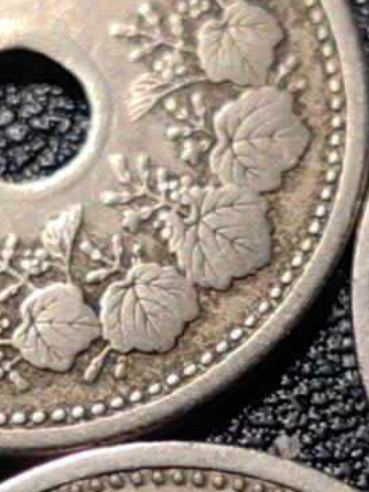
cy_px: 389
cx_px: 242
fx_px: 3072
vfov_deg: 9.1
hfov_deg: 6.9
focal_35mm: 216
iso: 50
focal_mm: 5.75
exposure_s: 1/300
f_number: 1.4
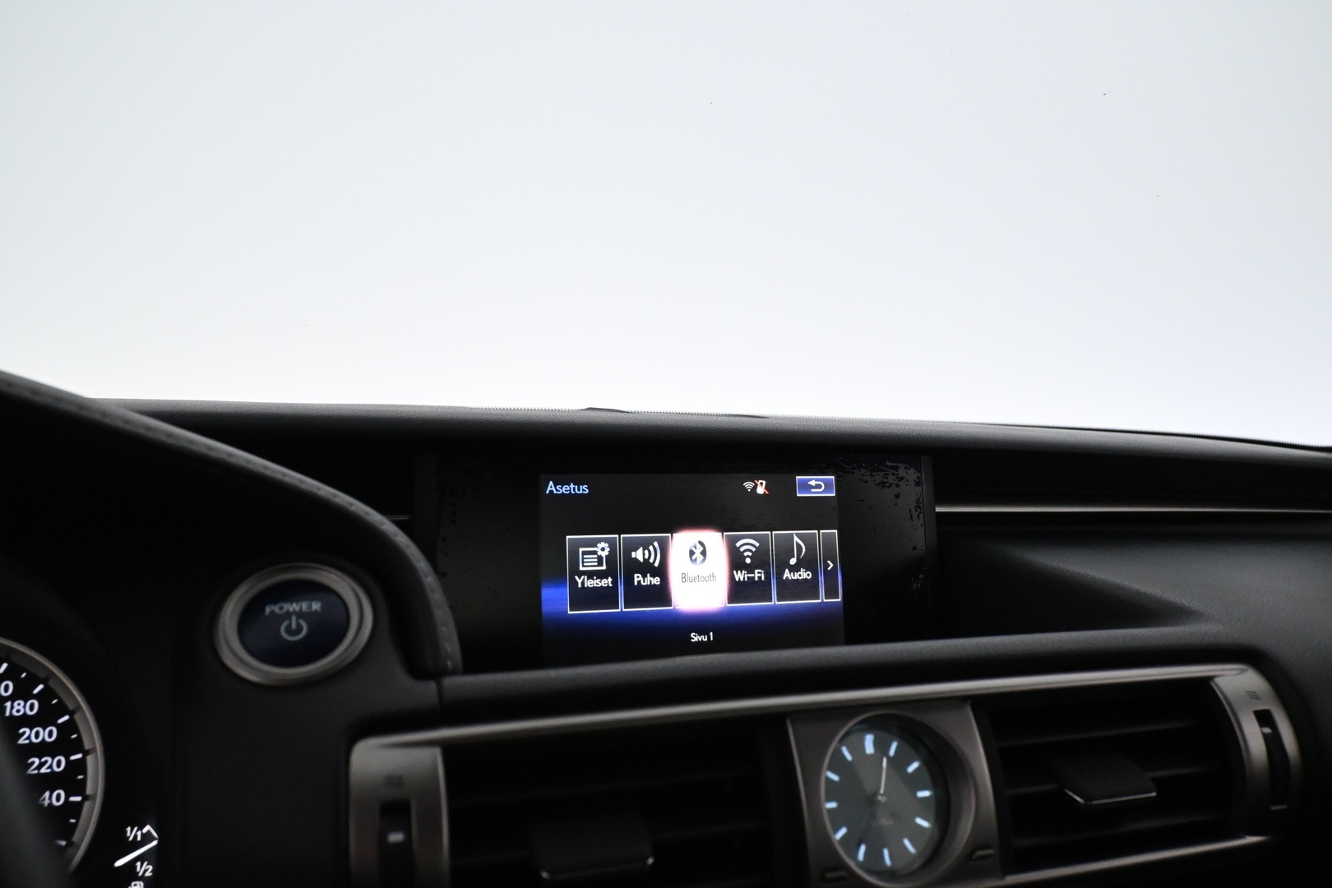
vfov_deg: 44.6
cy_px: 444
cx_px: 666
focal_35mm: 29
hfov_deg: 63.2
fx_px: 1082
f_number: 5
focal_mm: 19.5
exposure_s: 1/100
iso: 4000
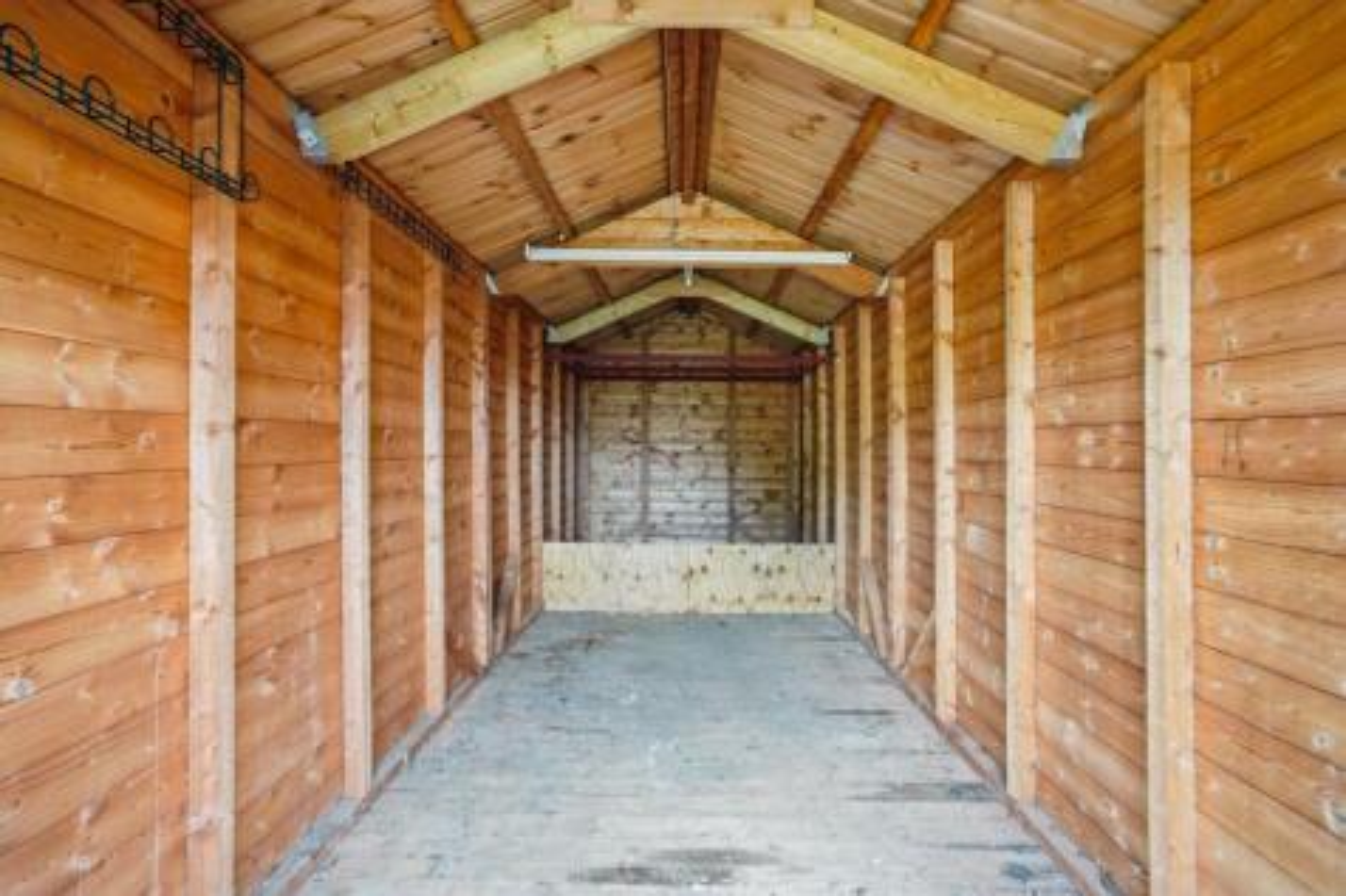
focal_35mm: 16
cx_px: 673
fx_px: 598
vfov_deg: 73.7
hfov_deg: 96.8
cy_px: 448
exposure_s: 1/50
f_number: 4
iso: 320
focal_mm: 16
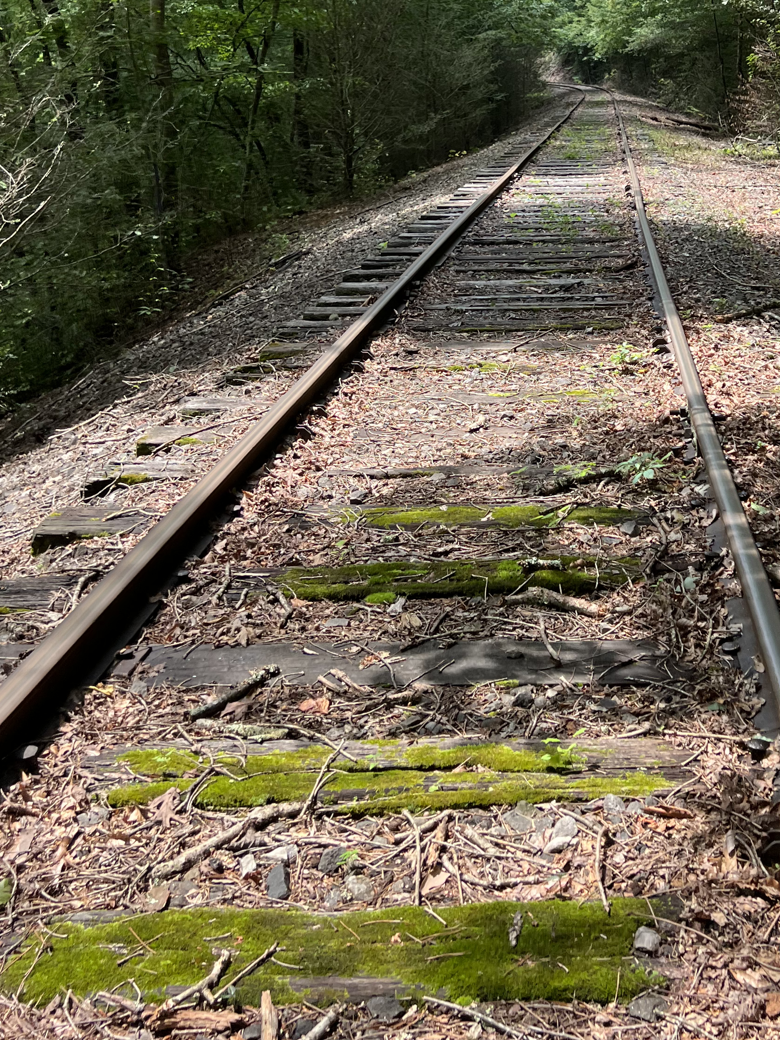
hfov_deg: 30.5
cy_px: 280
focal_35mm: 47
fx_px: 1412
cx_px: 548
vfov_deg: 39.5
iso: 50
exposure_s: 1/389
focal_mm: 5.7
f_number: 1.5
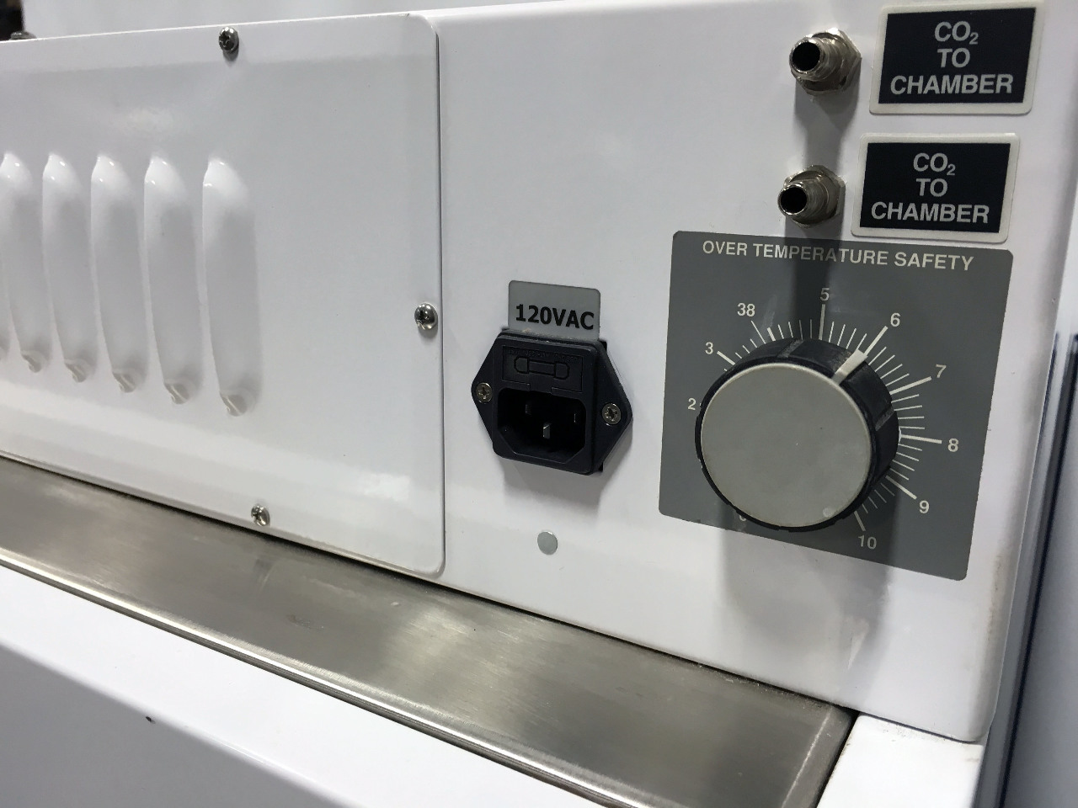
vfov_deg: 48.2
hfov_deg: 61.7
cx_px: 539
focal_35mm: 29
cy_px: 404
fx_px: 903
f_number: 2.2
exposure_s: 1/30
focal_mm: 4.15
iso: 50
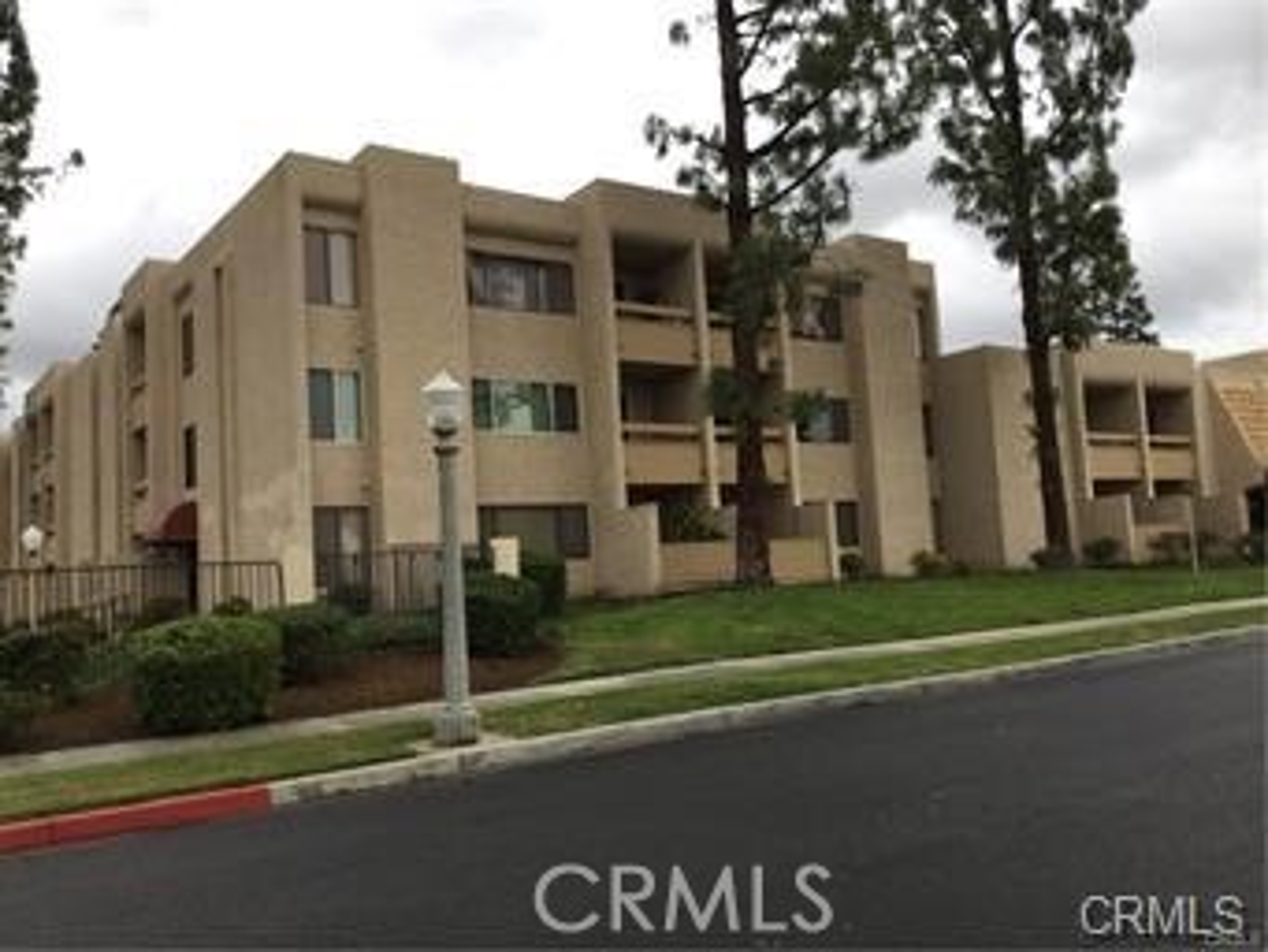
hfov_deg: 58.3
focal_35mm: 31
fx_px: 1136
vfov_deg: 45.5
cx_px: 634
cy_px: 476
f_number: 2.4
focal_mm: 3.3
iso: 25
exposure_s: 1/164
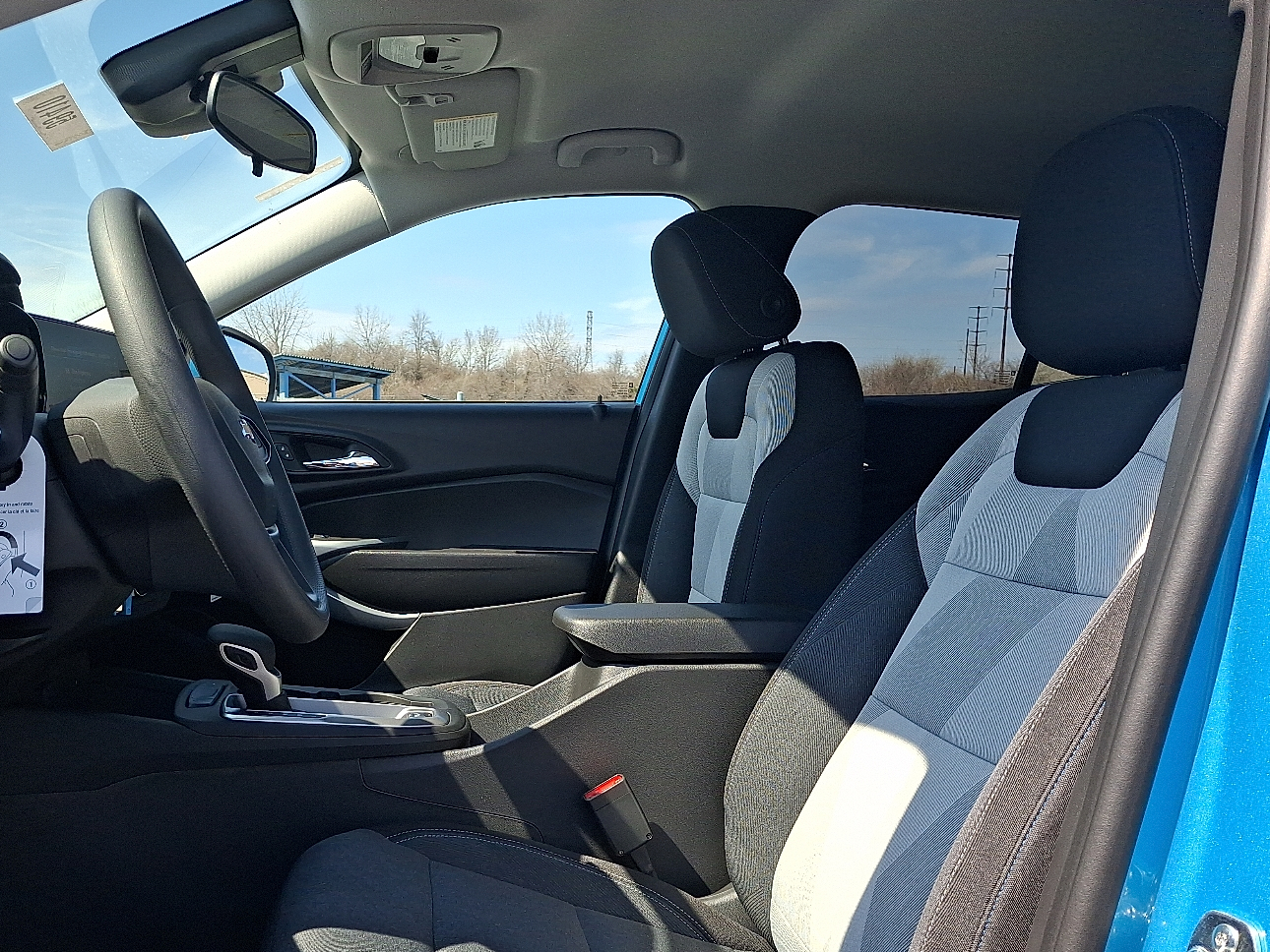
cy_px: 586
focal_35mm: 31
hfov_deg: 58.1
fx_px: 1138
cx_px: 543
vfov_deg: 45.1
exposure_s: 1/1000
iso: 30
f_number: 1.8
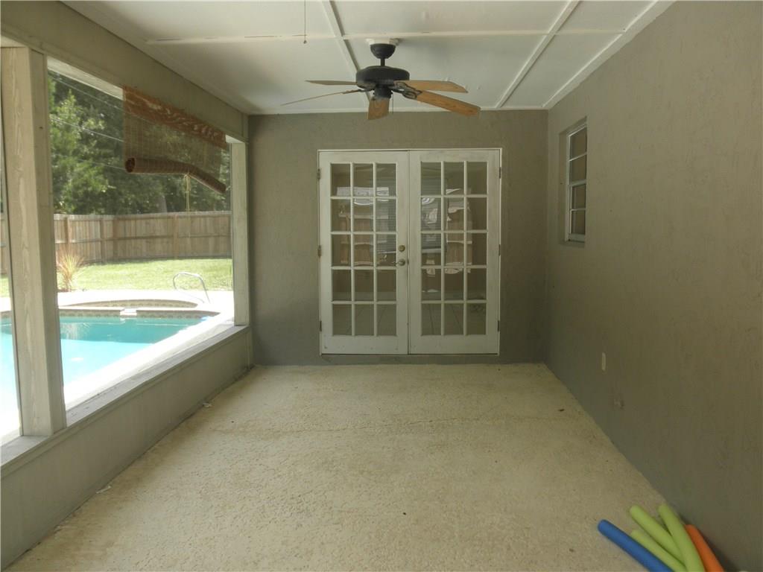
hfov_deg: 63.4
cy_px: 286
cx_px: 382
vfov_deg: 49.7
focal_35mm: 28
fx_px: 617
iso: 64
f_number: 3
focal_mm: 5
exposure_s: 1/125
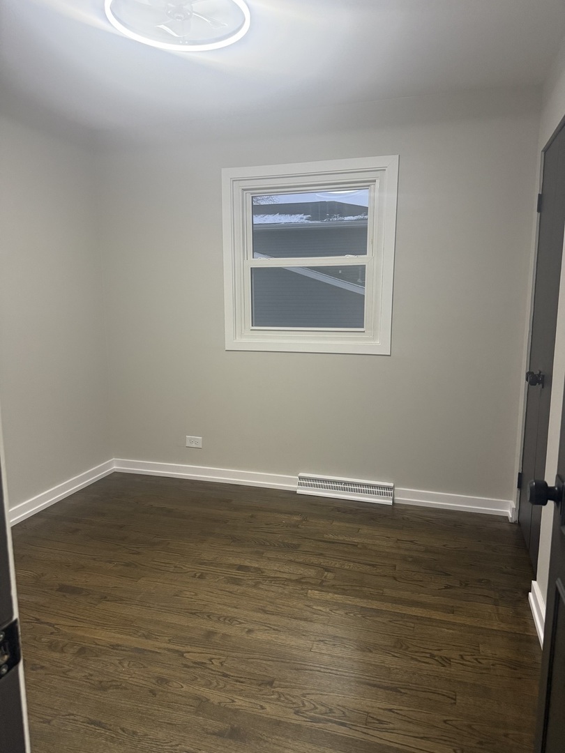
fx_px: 522
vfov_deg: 71.6
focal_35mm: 24
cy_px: 376
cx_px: 282
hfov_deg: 56.8
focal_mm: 6.76
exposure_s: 1/120
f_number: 1.78
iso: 320
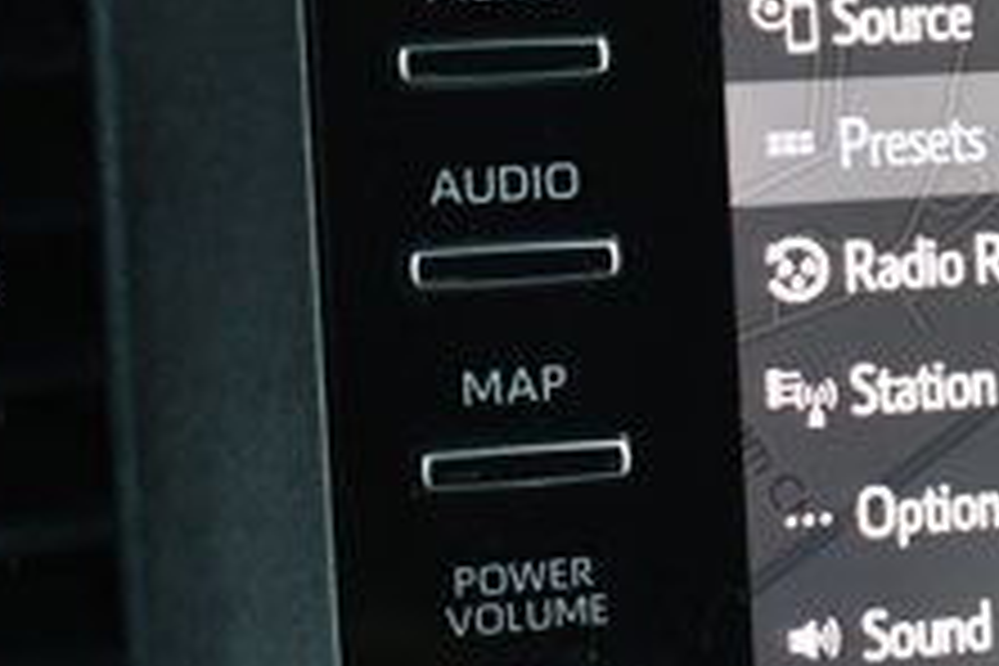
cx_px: 1228
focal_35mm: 150
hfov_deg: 13.3
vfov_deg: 9.1
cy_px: 223
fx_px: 4162
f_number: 4.5
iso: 3200
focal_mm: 35
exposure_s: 1/125
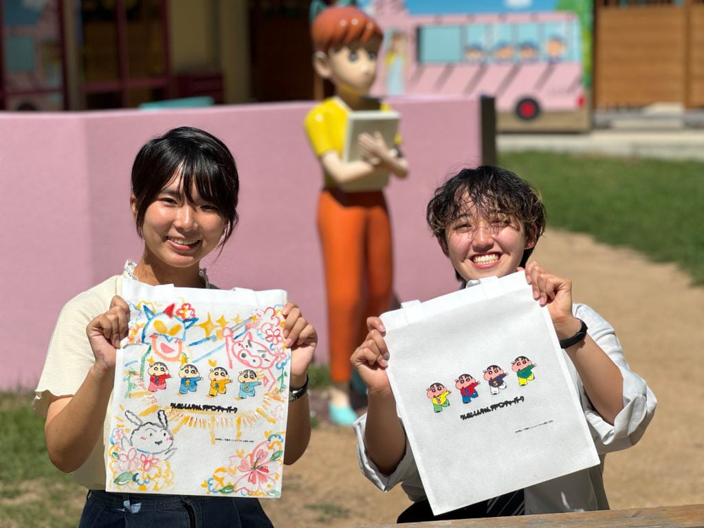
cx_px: 352
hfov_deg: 25.3
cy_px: 264
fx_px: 1566
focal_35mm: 77
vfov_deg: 19.1
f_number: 2.8
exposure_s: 1/1309
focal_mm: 9
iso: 25
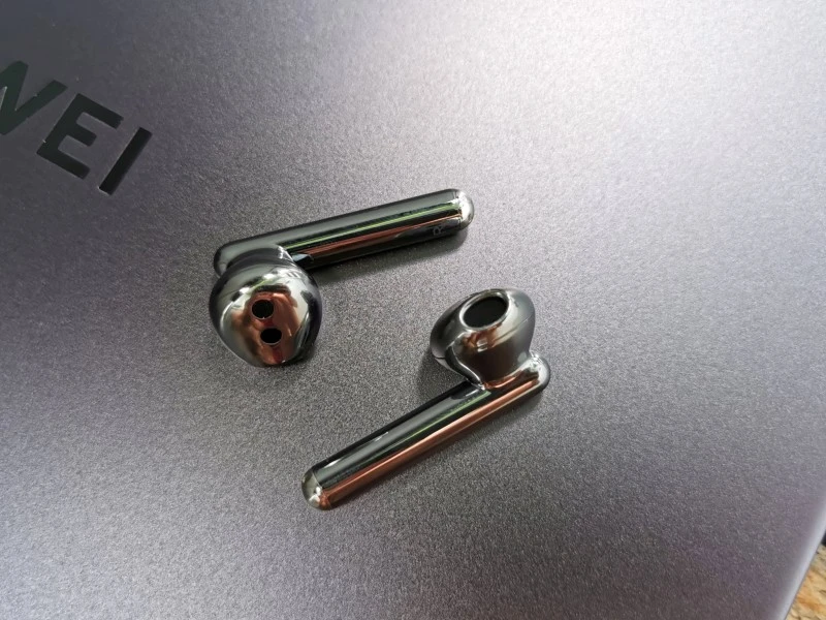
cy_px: 310
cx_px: 413
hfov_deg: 51.4
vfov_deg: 39.7
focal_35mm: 36
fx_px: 859
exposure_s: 1/99.9
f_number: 1.6
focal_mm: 5.56
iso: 50
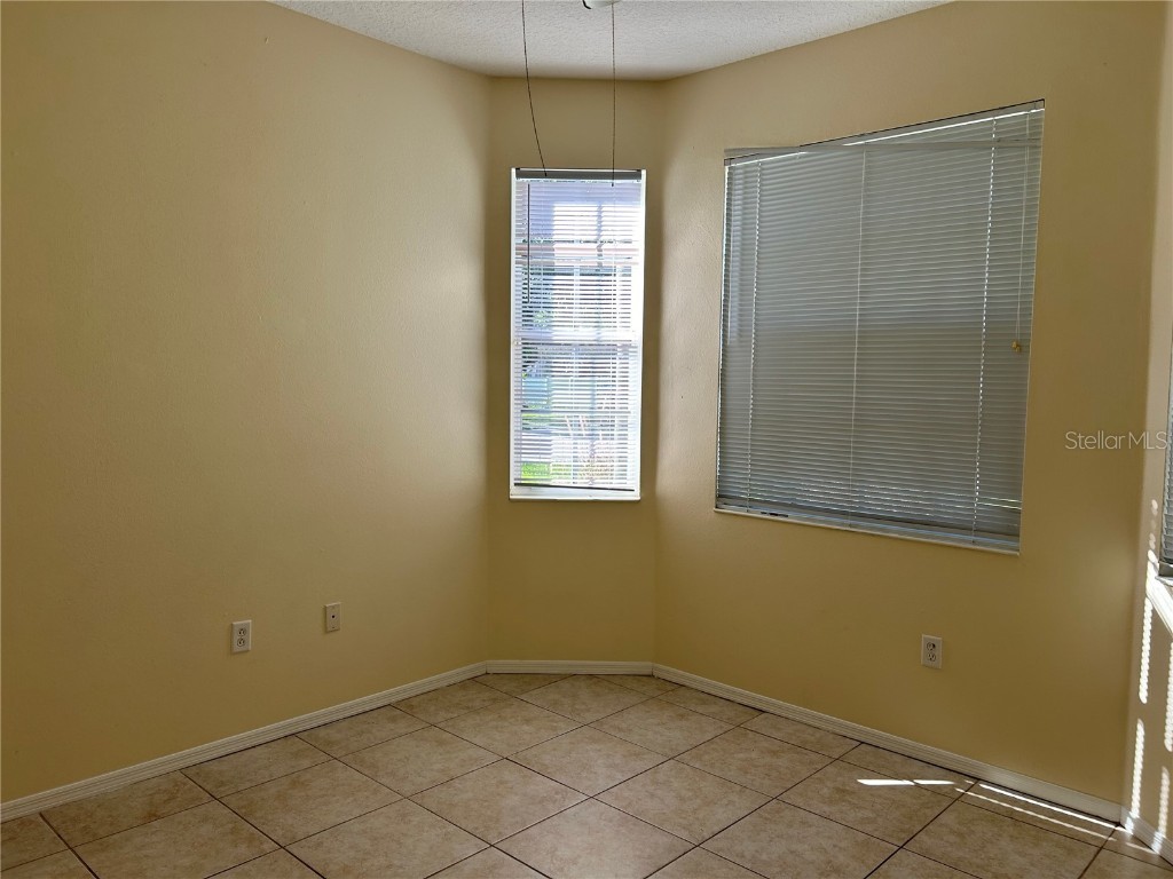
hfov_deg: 67.3
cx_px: 586
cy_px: 440
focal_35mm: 26
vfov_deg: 53.1
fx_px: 881
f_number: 1.5
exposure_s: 1/175
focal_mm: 5.7
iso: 40
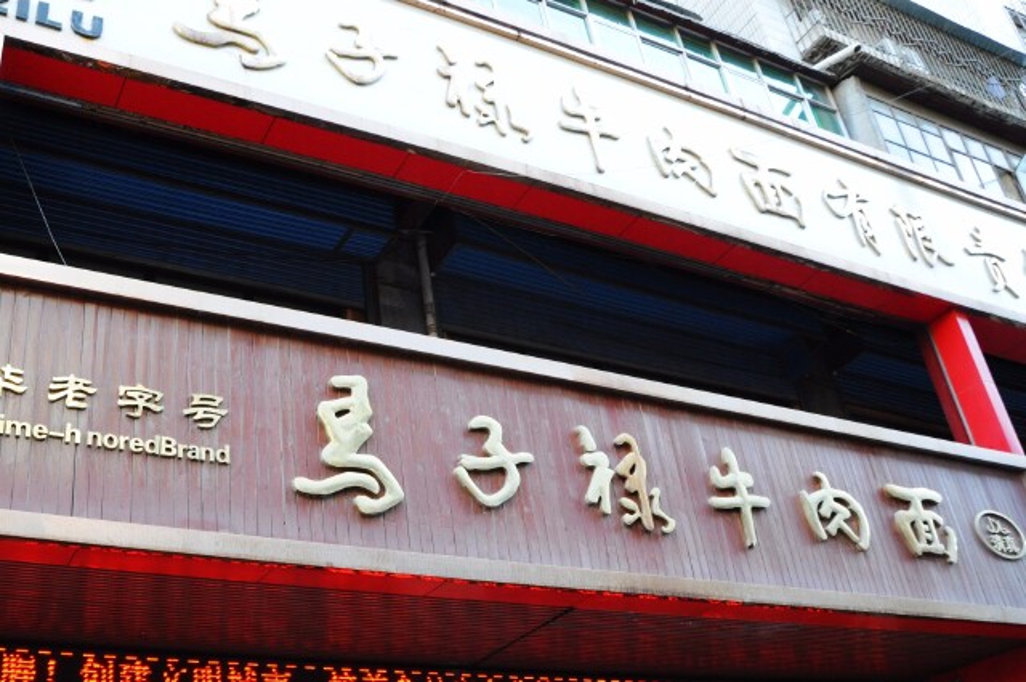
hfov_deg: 67.4
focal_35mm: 27
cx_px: 513
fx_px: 769
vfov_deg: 47.8
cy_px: 341
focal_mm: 18
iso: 800
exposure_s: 1/160
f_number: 6.3
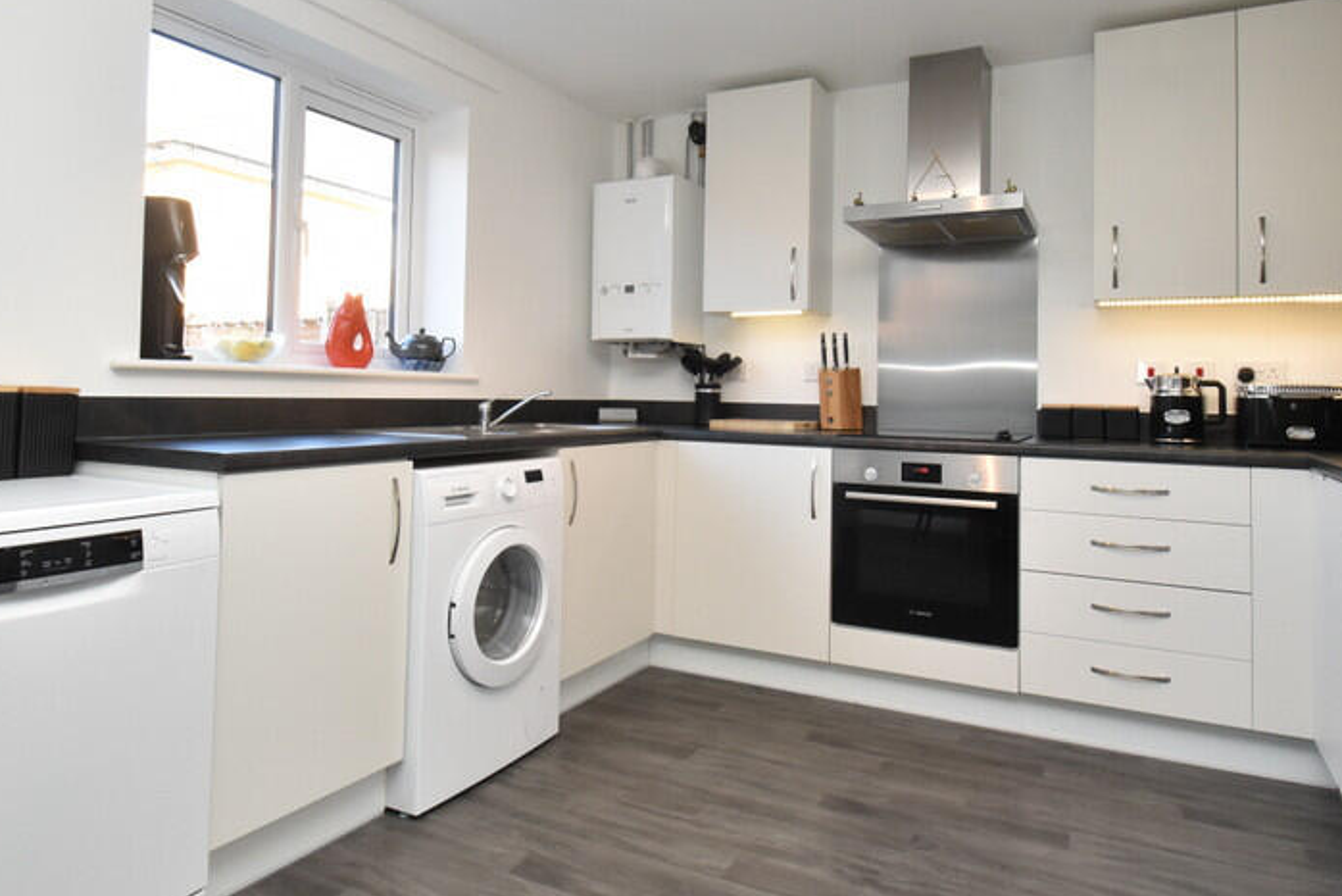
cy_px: 322
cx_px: 709
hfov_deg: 78.5
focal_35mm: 22
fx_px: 820
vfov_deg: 56.4
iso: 900
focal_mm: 10
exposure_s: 1/60
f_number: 8
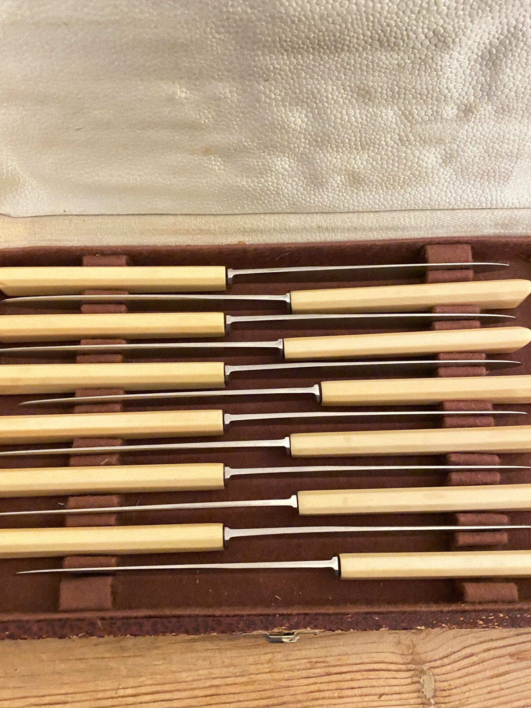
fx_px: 696
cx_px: 263
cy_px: 356
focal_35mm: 34
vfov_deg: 54.0
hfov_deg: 41.8
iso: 1250
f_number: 1.8
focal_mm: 4.25
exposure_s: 1/17
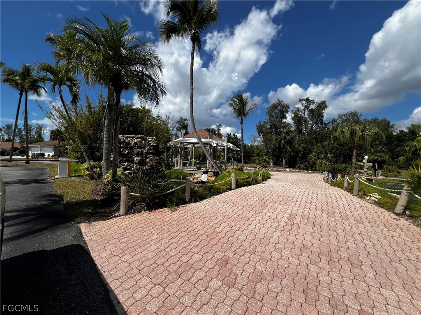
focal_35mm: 13
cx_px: 210
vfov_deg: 89.9
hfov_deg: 106.2
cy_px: 158
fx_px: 158
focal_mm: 1.57
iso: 32
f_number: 1.8
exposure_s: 1/2732
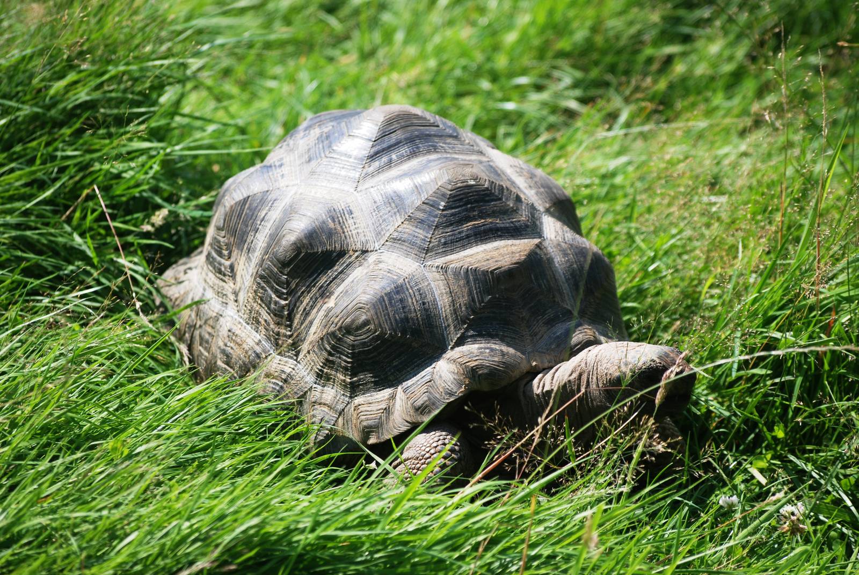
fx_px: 6092
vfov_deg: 5.4
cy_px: 288
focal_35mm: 255
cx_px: 430
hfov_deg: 8.1
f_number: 4.8
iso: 200
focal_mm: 170
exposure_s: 1/800
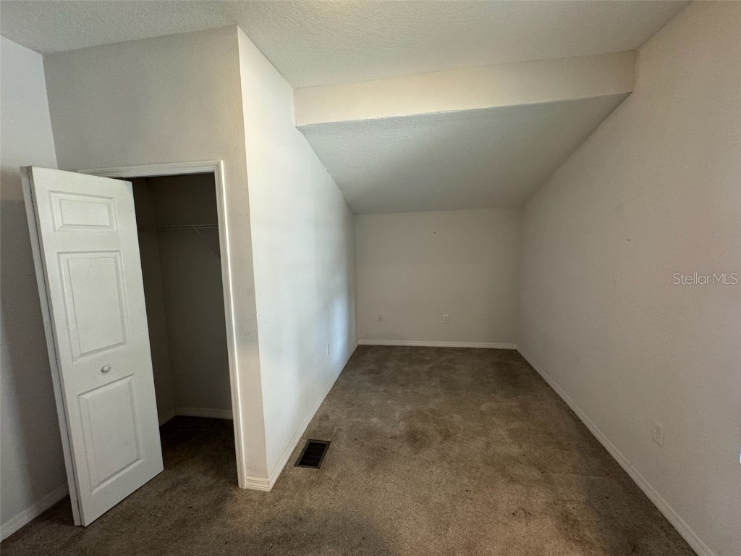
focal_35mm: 14
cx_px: 370
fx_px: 300
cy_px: 278
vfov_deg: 85.7
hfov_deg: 102.1
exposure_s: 1/60
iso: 500
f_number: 2.2
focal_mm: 2.22
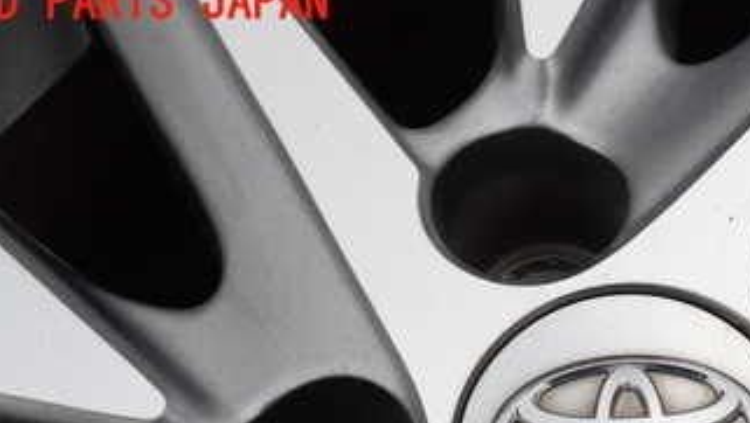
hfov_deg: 33.3
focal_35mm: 61
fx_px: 1214
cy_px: 500
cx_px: 605
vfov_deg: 18.8
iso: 100
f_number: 3.2
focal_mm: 5.4
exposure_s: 1/400
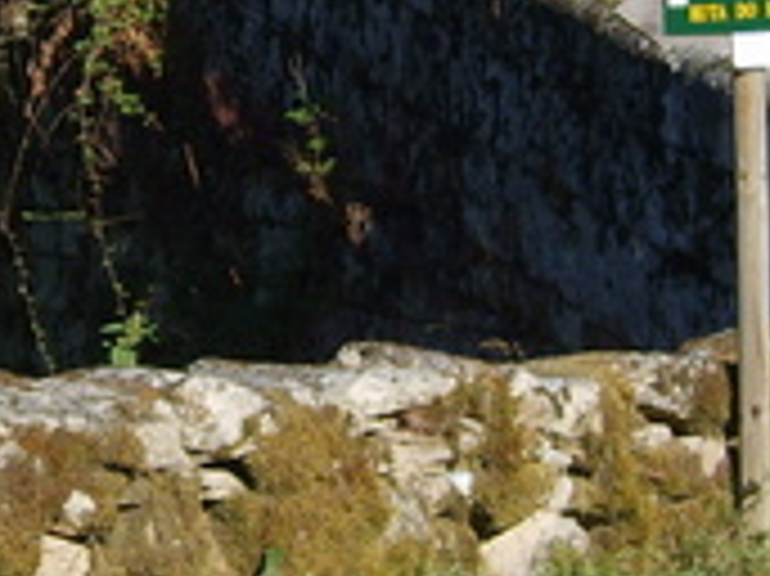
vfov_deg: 6.0
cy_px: 86
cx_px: 158
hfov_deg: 8.1
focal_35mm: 245
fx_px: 5446
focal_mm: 11
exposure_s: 1/1000
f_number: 3.5
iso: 50
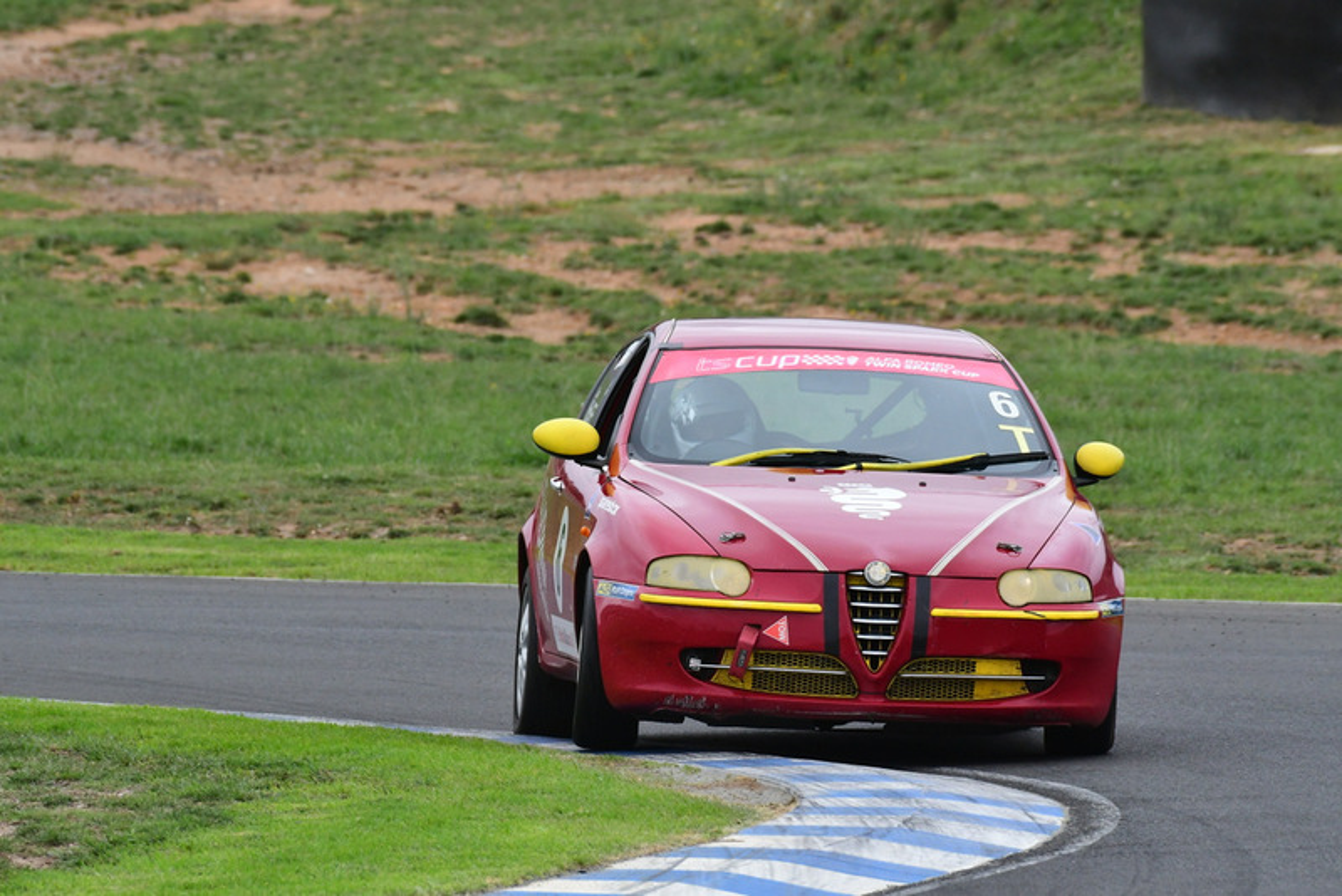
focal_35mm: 750
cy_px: 448
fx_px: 27967
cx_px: 671
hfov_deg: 2.7
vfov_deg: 1.8
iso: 1250
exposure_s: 1/640
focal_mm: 500
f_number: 11
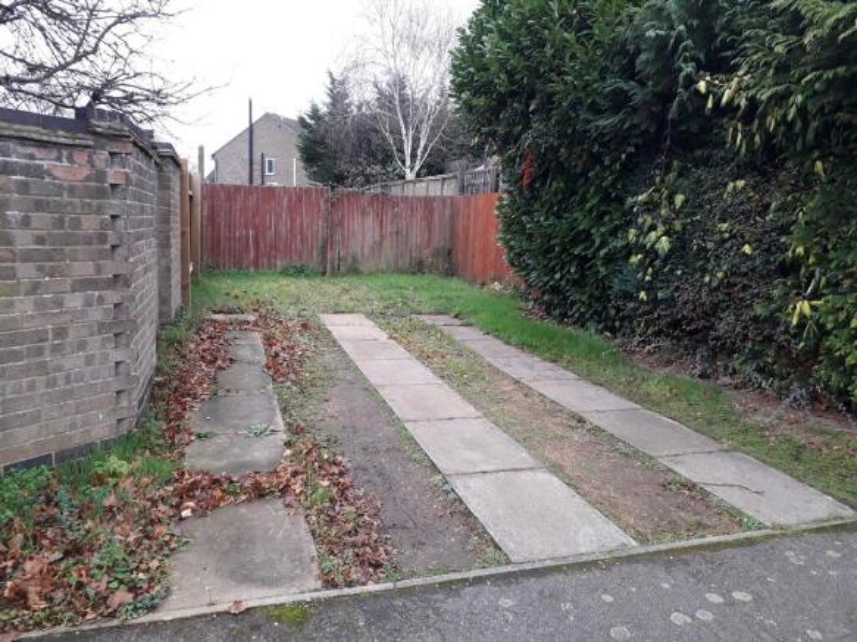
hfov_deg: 65.3
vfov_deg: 51.3
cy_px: 321
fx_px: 668
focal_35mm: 27
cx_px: 428
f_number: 1.9
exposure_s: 1/50
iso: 125
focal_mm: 3.6
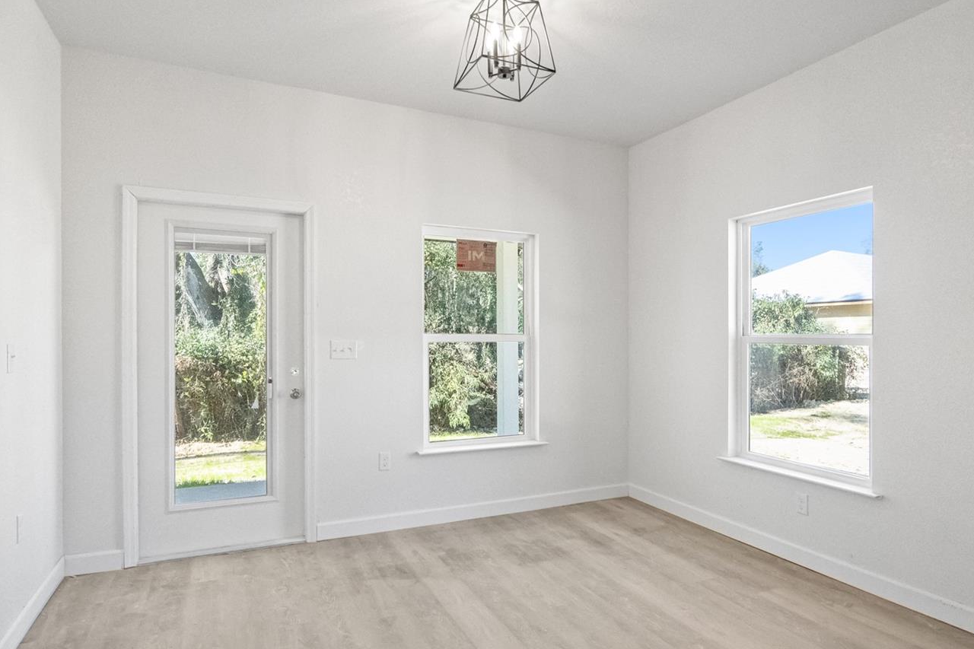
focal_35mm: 20
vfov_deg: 61.5
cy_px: 379
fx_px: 541
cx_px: 486
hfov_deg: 84.0
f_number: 4
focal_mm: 16
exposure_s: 1/800
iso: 12800
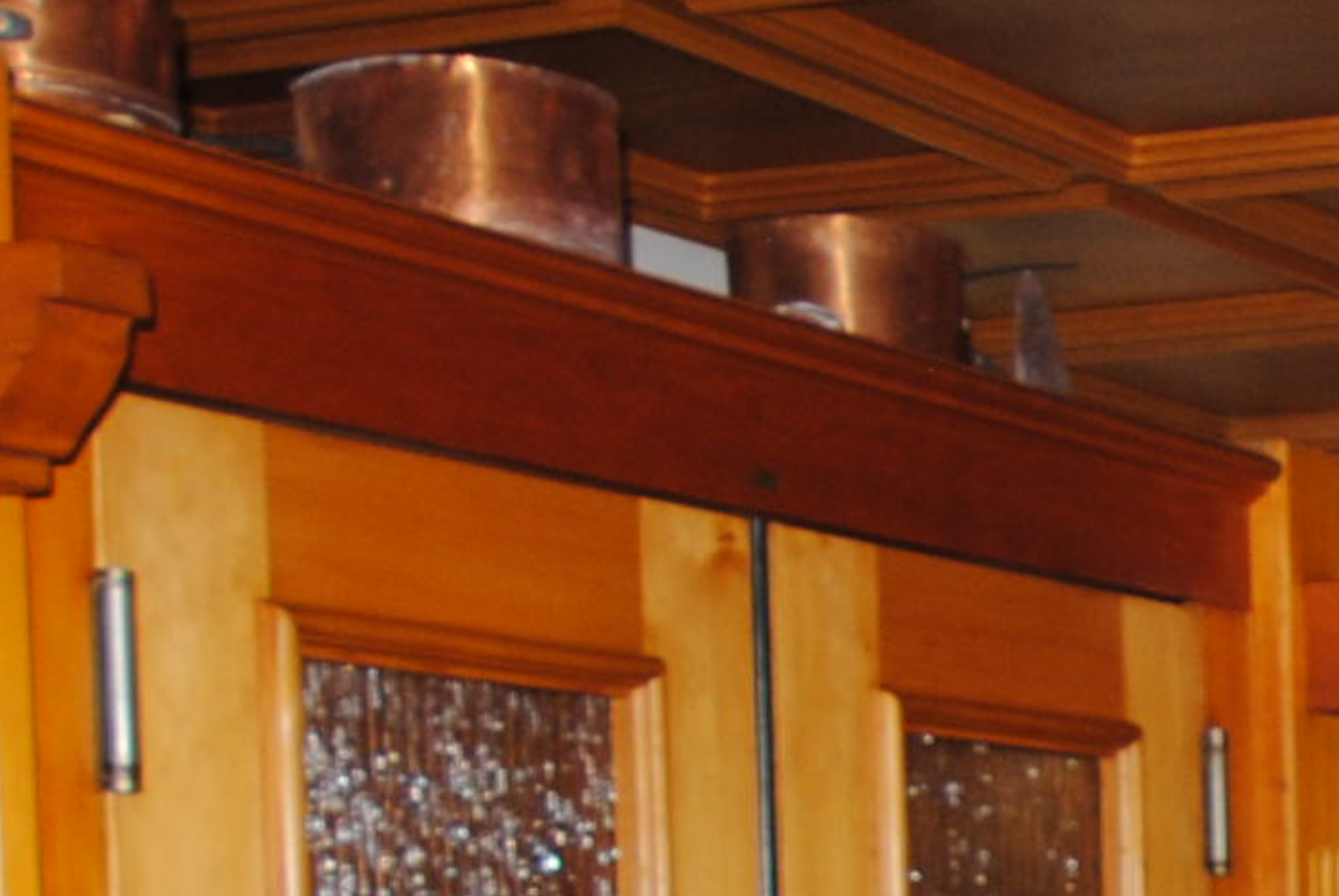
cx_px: 2128
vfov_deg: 14.3
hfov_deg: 19.1
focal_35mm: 91
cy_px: 1269
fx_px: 3379
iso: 200
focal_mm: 11
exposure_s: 1/60
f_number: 3.5
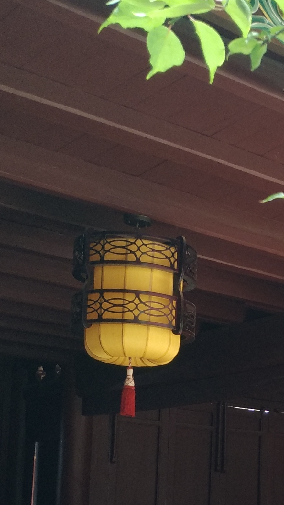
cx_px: 390
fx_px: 897
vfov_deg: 30.1
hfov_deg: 16.8
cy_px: 455
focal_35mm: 67
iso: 101
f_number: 1.9
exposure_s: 1/33
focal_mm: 3.94
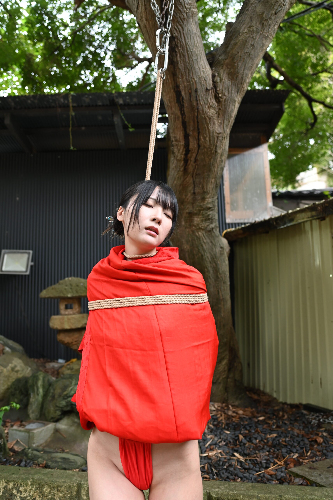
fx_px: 333
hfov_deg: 53.2
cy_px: 250
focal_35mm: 24
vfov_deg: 73.7
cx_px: 166
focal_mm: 24
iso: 450
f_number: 2.8
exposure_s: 1/125
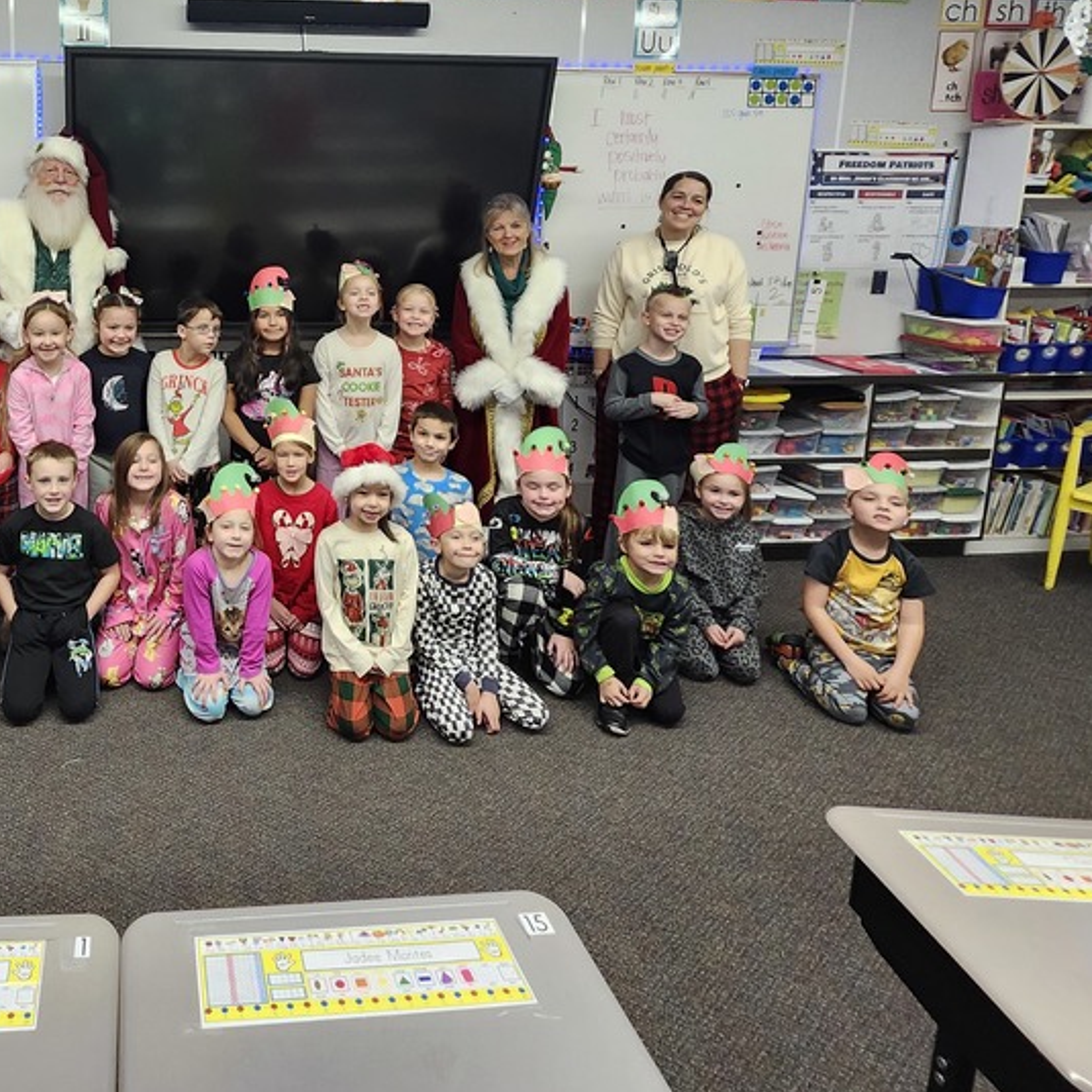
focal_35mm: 22
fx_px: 785
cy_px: 316
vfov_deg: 66.6
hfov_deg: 61.9
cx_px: 173
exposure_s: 1/60
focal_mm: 1.74
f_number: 2.2
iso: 250
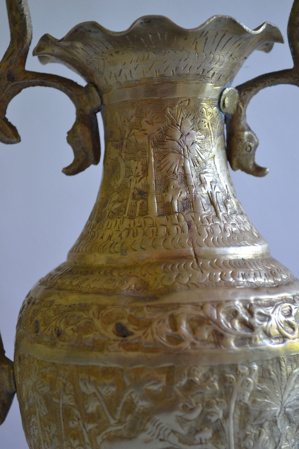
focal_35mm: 82
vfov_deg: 24.6
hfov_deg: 16.6
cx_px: 150
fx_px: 1028
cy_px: 224
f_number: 5.6
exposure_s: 1/20
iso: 400
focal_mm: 55
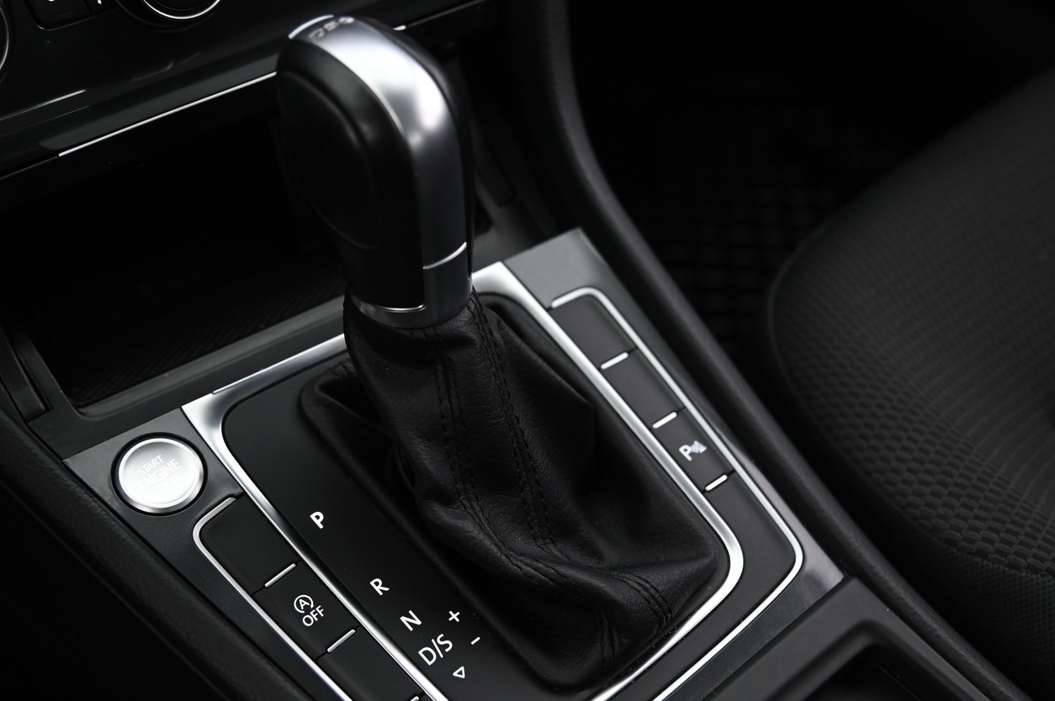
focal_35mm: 57
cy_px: 419
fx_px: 1669
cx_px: 462
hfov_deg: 35.0
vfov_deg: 23.7
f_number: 4
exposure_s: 1/15
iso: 2000
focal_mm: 44
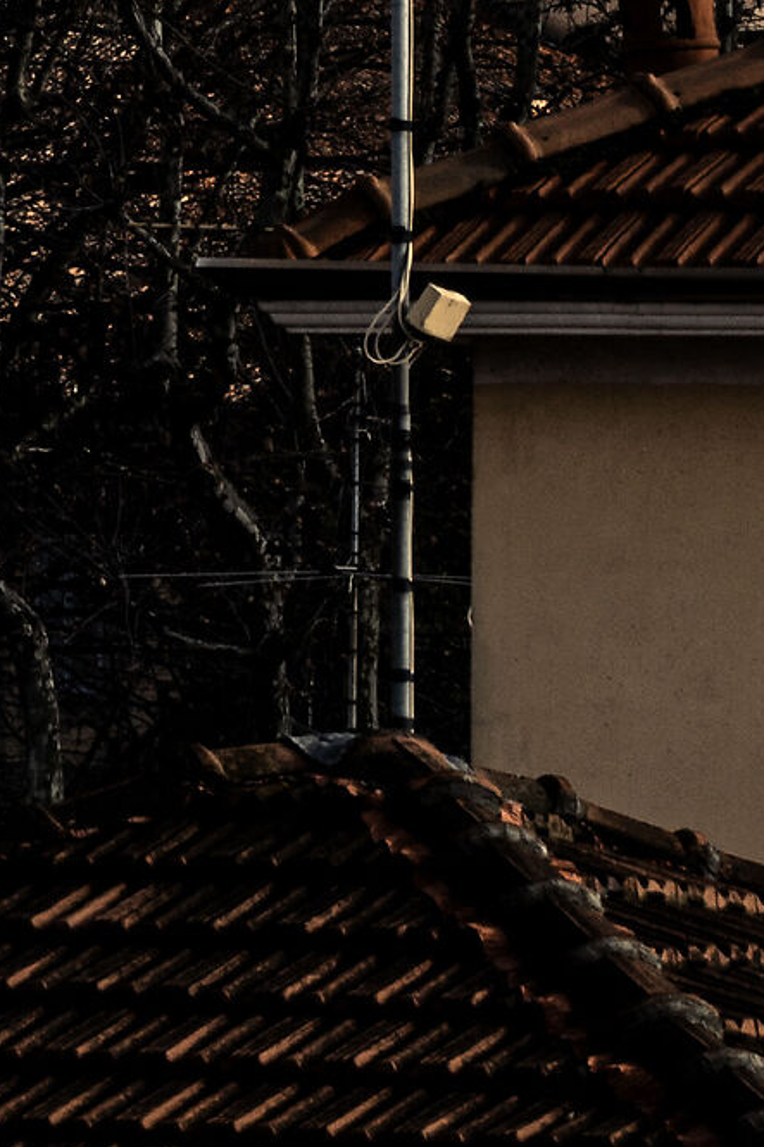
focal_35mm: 729
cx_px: 642
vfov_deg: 2.8
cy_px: -735
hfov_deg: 1.9
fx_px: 23217
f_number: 18
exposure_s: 1/160
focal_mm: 135
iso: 100
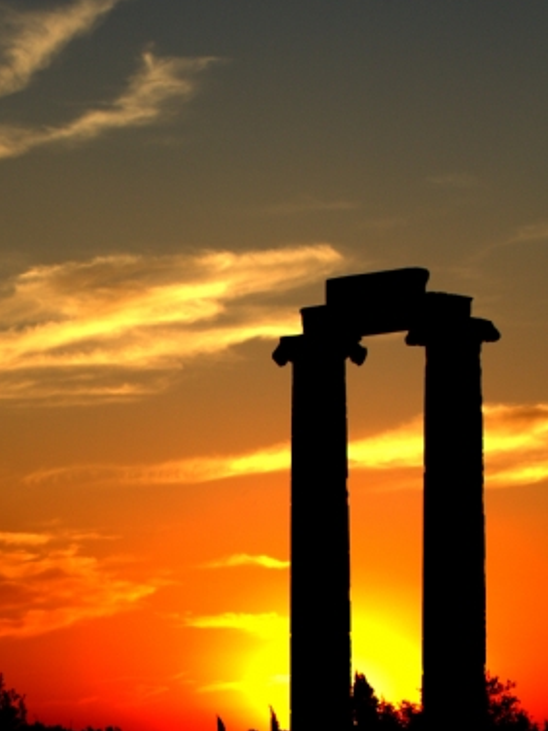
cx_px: 23
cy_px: 622
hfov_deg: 10.2
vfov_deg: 13.6
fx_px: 3040
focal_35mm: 144
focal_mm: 35
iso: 100
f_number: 7.1
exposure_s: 1/125
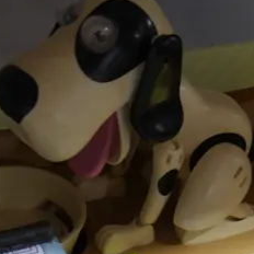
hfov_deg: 11.1
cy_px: 398
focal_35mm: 156
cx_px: 273
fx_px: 1295
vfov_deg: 10.7
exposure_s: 1/60
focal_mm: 20
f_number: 4.4
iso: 640
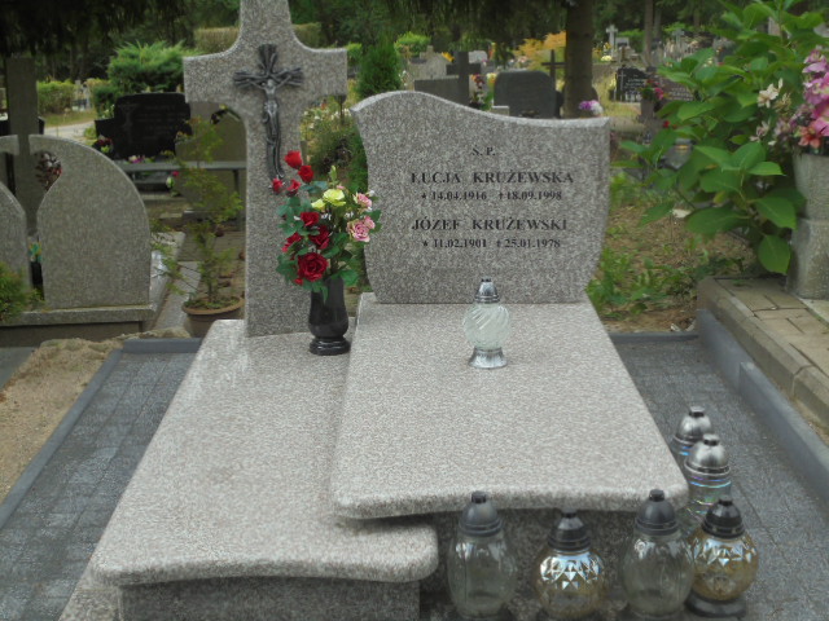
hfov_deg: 38.9
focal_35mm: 49
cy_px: 310
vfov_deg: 29.7
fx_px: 1173
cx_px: 414
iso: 100
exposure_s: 1/200
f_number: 4.8
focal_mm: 8.9
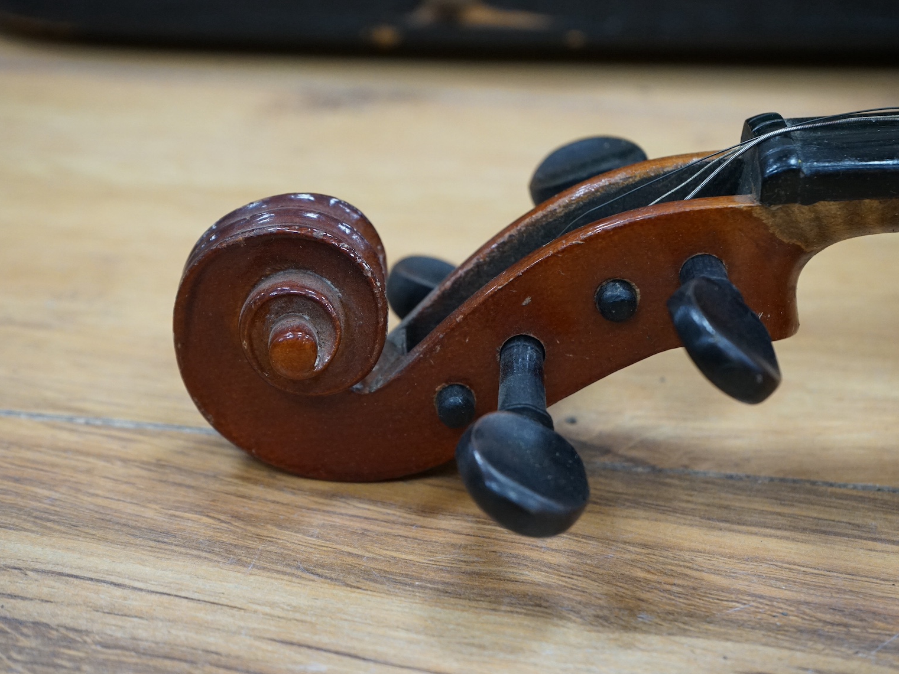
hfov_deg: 25.7
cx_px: 439
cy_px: 337
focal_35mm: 76
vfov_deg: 19.4
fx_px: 1974
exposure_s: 1/80
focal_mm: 70
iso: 3200
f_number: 7.1
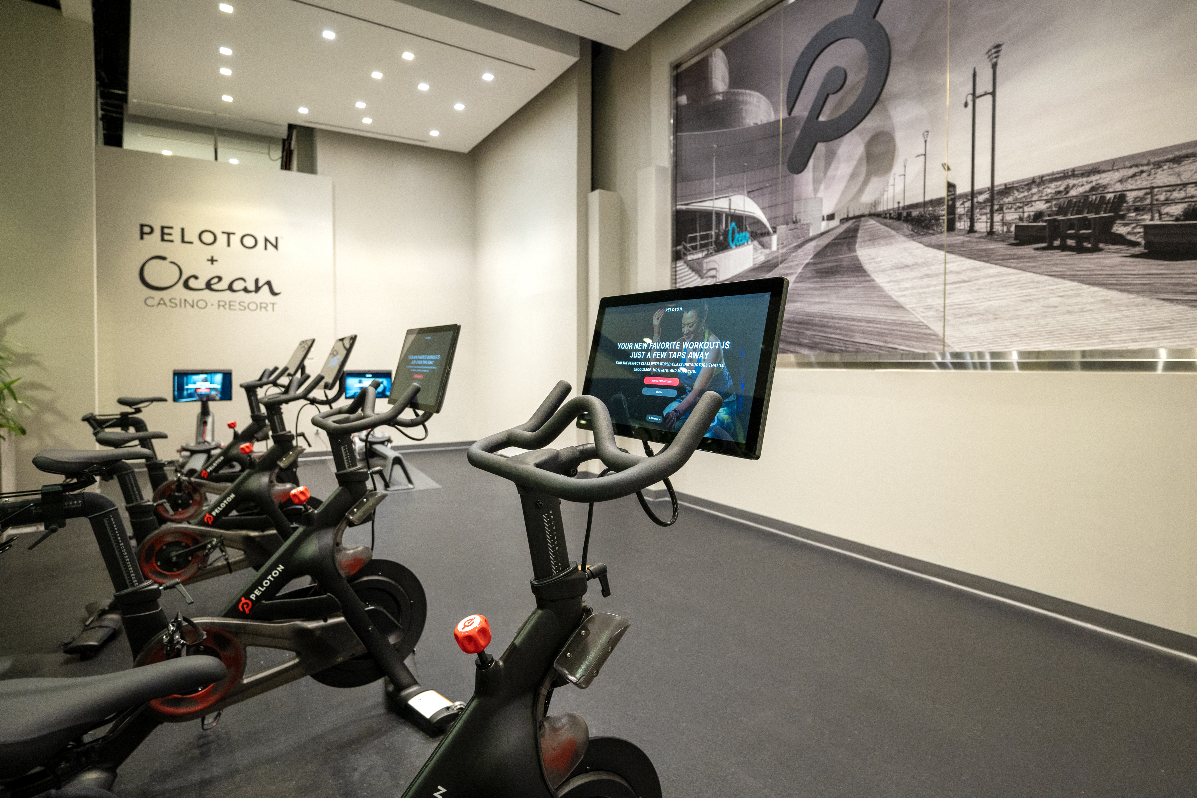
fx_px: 565
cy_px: 399
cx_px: 598
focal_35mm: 17
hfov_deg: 93.3
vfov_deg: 70.4
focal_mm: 17
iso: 2500
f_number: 3.2
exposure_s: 1/80
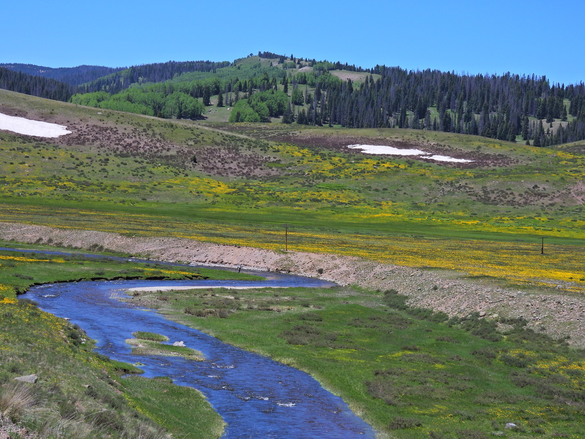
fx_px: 1352
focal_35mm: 80
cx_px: 292
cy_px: 220
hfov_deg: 24.4
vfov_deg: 18.4
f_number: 3.5
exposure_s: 1/1600
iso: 100
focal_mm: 14.3
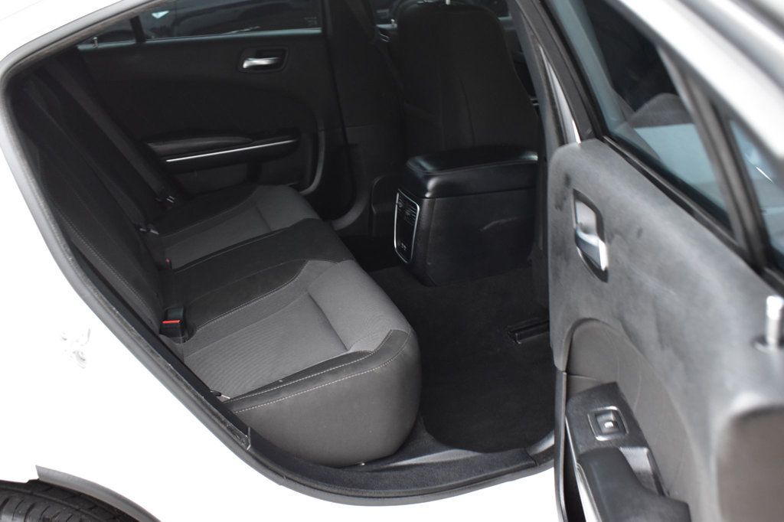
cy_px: 261
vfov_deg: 36.8
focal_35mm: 36
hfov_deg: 53.1
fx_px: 784
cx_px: 392
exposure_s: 1/15
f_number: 6.3
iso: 1400
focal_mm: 24
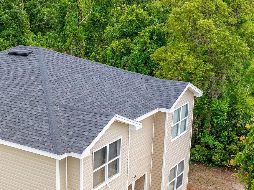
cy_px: 124
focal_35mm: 57
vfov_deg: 25.5
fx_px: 418
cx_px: 76
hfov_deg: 33.4
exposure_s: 1/320
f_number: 5
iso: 100
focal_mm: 12.29
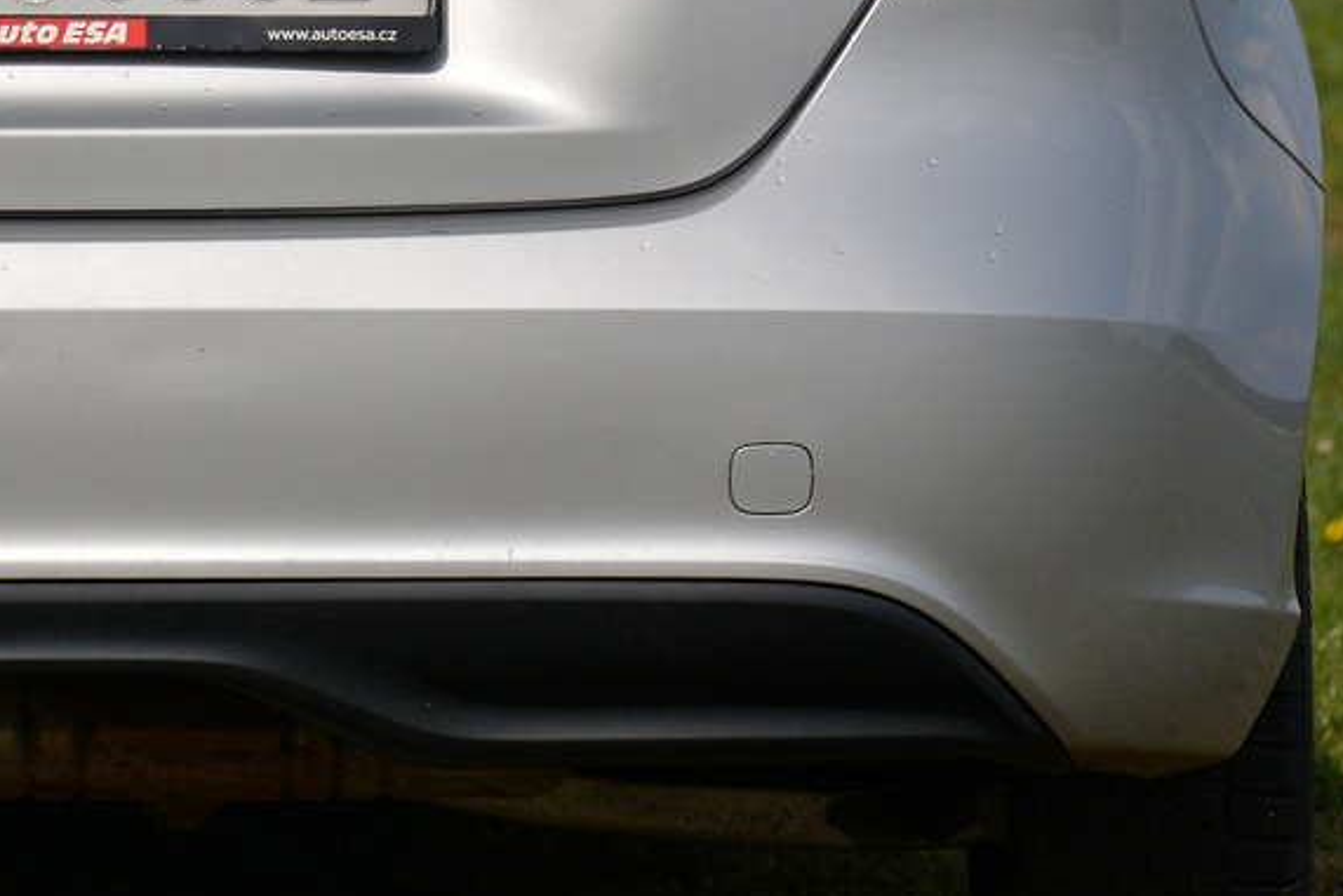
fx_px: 16470
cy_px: -74
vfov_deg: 3.1
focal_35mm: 441
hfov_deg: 4.7
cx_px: 54
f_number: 6.3
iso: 160
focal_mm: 105
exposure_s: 1/640
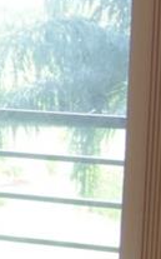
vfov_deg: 9.8
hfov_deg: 4.5
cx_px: -825
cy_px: 78
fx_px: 1498
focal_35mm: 213
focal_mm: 18
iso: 400
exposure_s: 1/60
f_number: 4
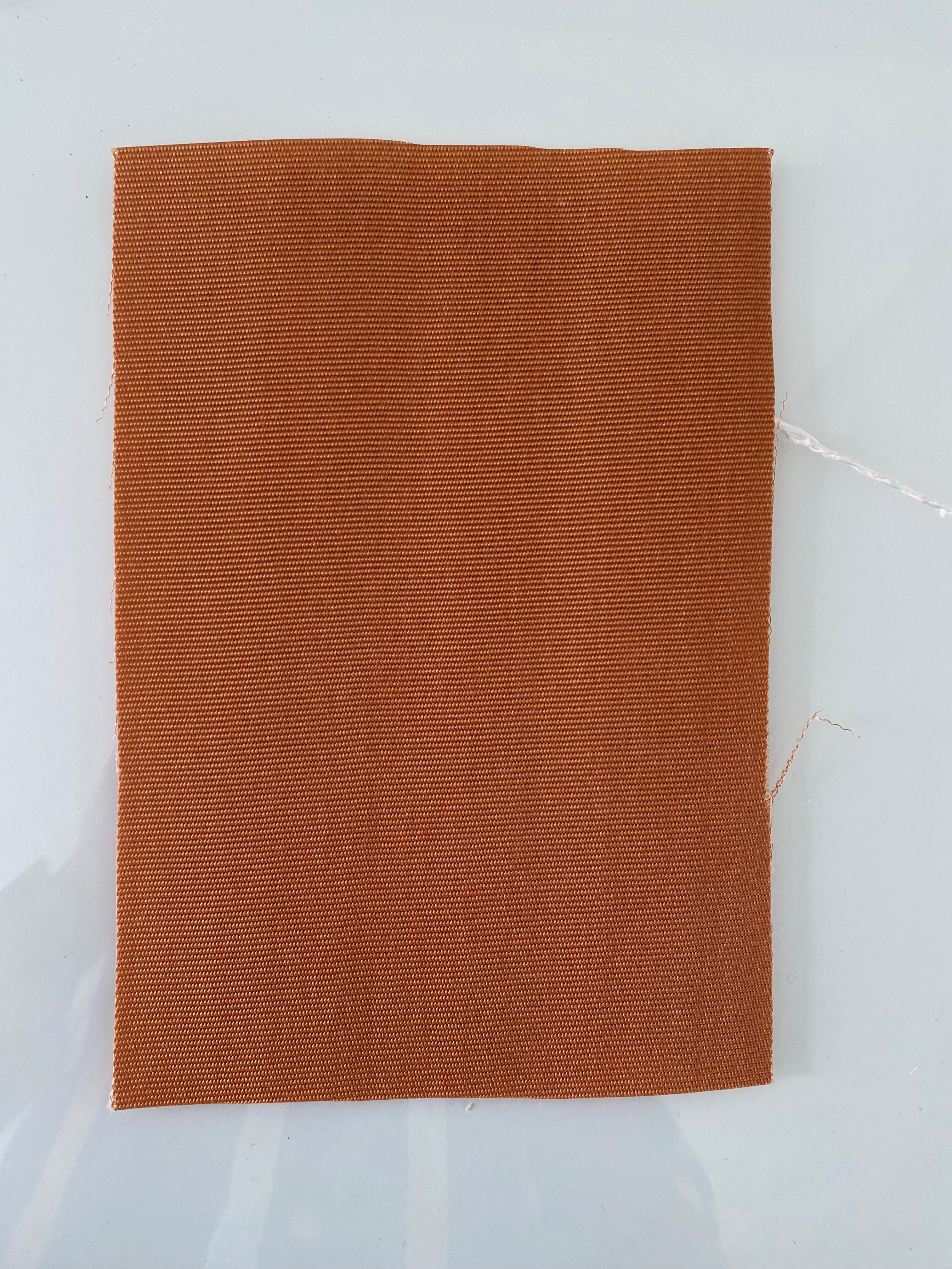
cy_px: 634
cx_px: 476
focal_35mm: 26
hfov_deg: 53.1
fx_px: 953
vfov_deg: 67.3
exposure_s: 1/116
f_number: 1.8
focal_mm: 4.25
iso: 125
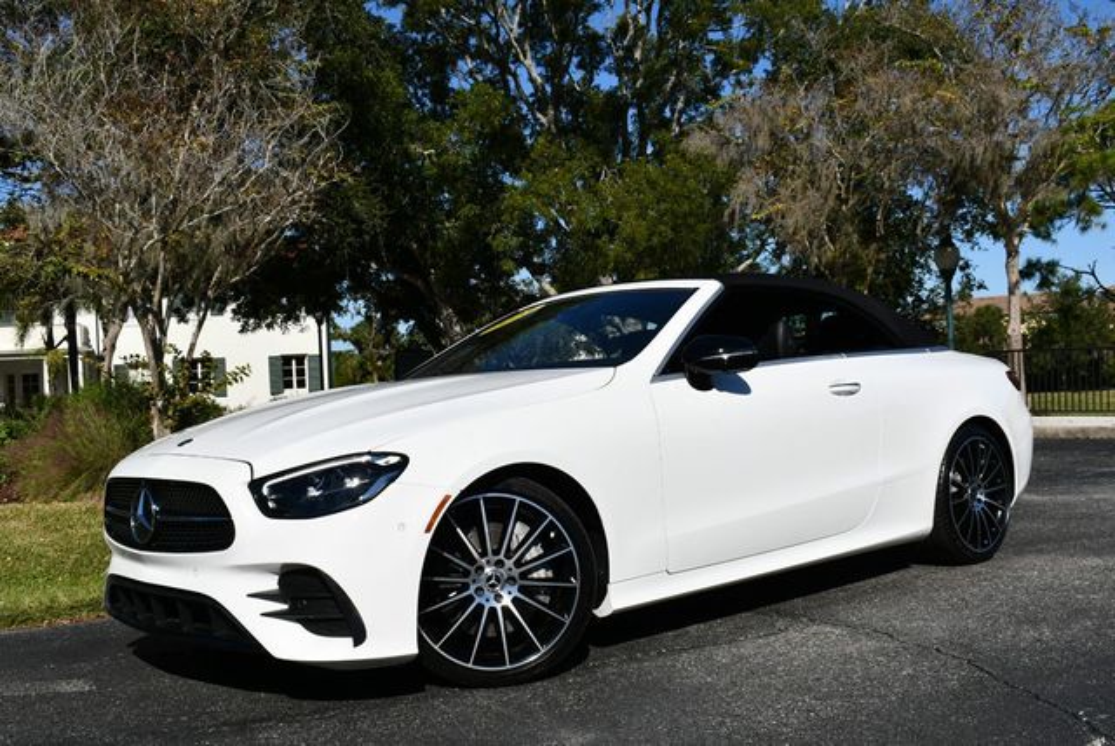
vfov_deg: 33.5
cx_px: 558
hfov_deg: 48.4
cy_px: 373
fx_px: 1240
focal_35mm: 40
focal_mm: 20
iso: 100
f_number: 10
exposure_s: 1/400
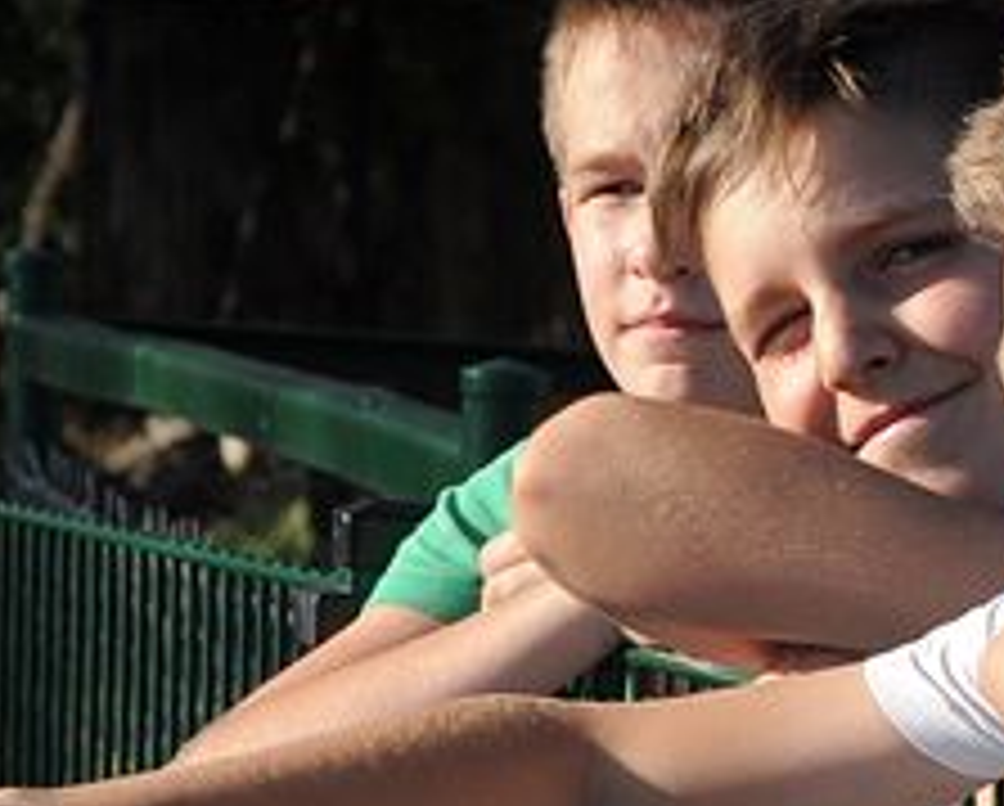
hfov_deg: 5.1
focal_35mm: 375
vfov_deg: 4.1
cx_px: 1616
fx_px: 11158
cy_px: 759
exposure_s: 1/1000
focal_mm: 70
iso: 500
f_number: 8
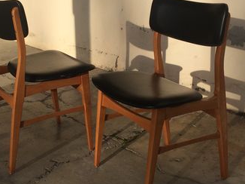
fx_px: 403
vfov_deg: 25.6
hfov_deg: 33.8
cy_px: 90
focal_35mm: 57
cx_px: 106
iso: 32
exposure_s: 1/2283
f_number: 2.2
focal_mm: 4.15
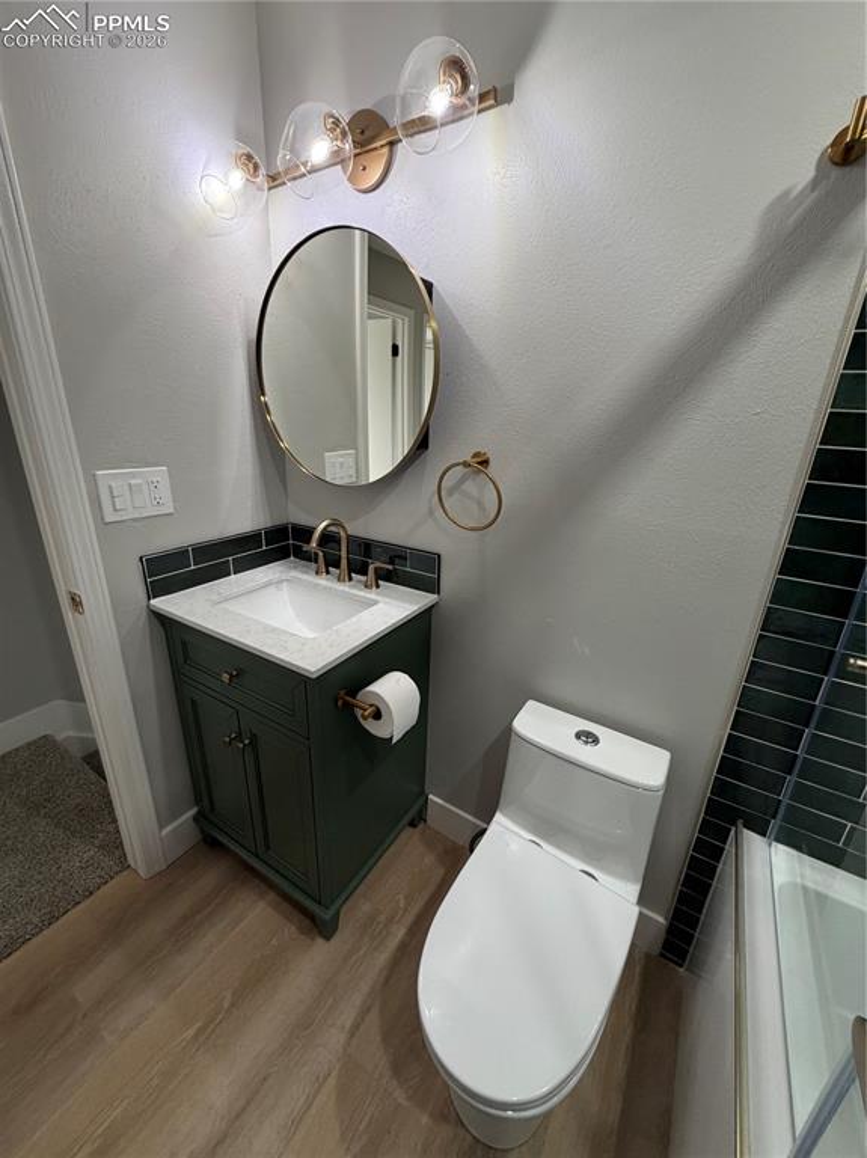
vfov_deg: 102.1
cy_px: 579
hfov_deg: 85.6
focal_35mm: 14
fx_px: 468
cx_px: 434
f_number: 2.2
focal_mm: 2.22
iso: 250
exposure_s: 1/120
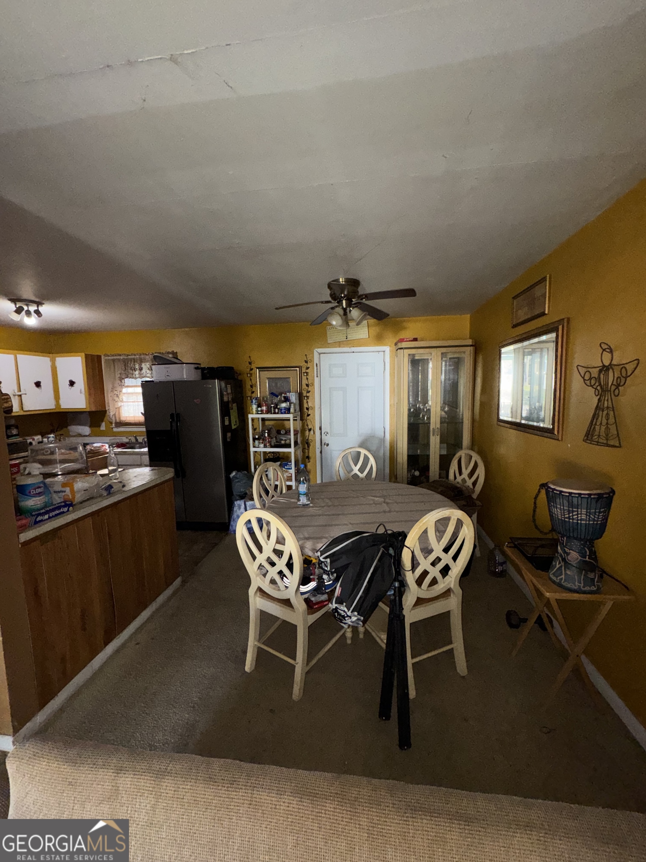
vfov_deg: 102.1
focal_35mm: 14
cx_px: 323
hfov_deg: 85.7
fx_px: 348
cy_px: 431
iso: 160
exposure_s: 1/60
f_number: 2.2
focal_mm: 2.22
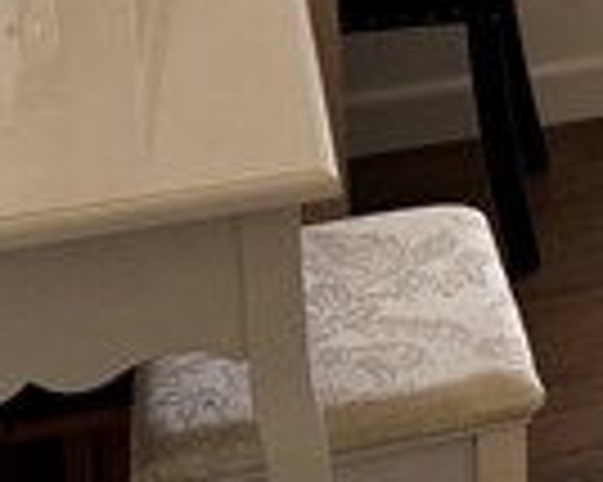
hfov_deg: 15.4
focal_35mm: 112
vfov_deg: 12.4
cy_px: -419
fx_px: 1997
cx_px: 999
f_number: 1.78
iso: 125
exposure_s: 1/120
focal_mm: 6.76
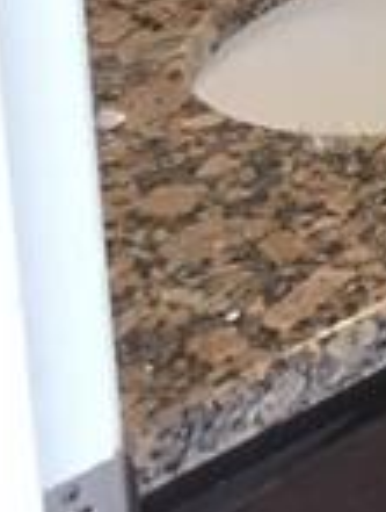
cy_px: -519
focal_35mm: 151
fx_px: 2235
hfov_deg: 8.8
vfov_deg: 11.7
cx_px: 988
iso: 40
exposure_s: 1/30
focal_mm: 4.15
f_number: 2.2
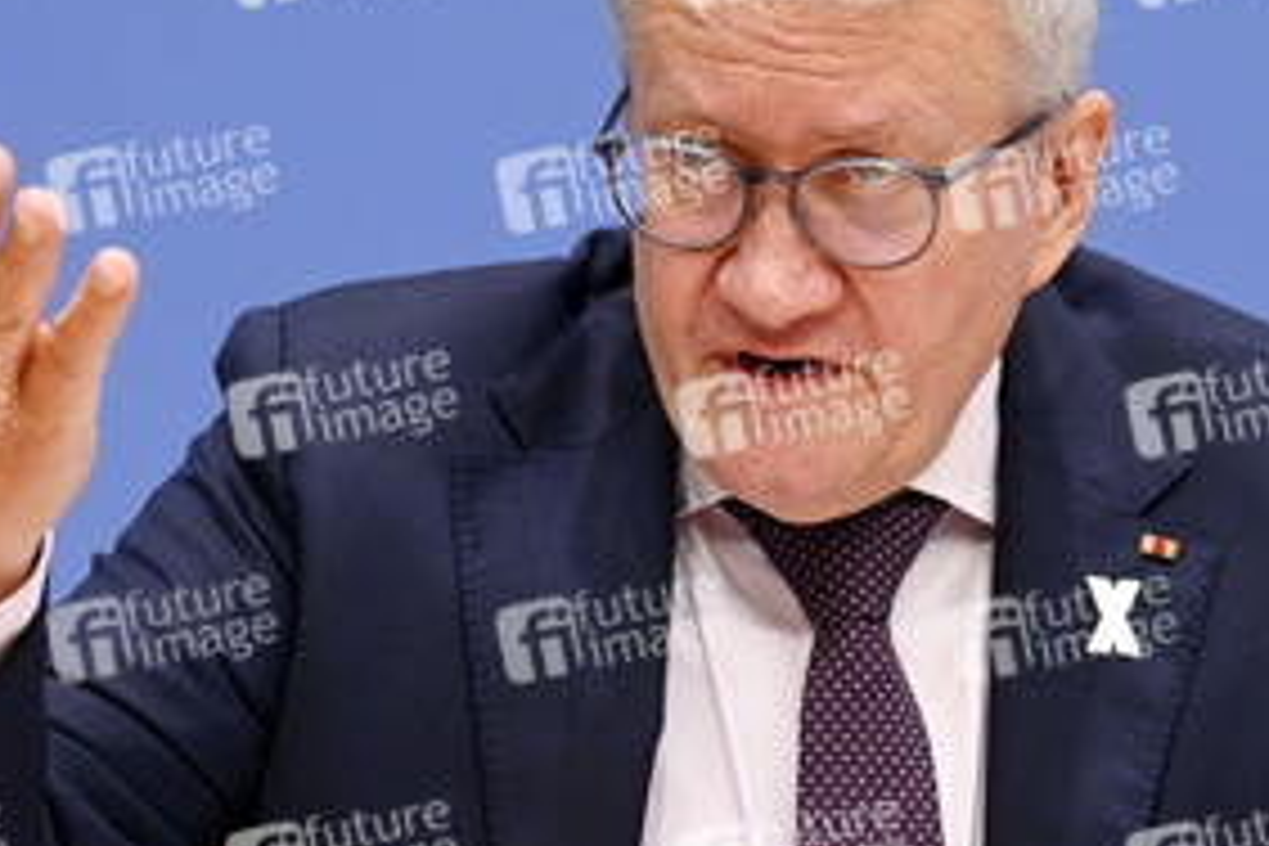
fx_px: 6204
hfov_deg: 11.7
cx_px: 673
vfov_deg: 7.8
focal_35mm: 176
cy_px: 292
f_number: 6.3
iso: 5000
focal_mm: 110
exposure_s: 1/500
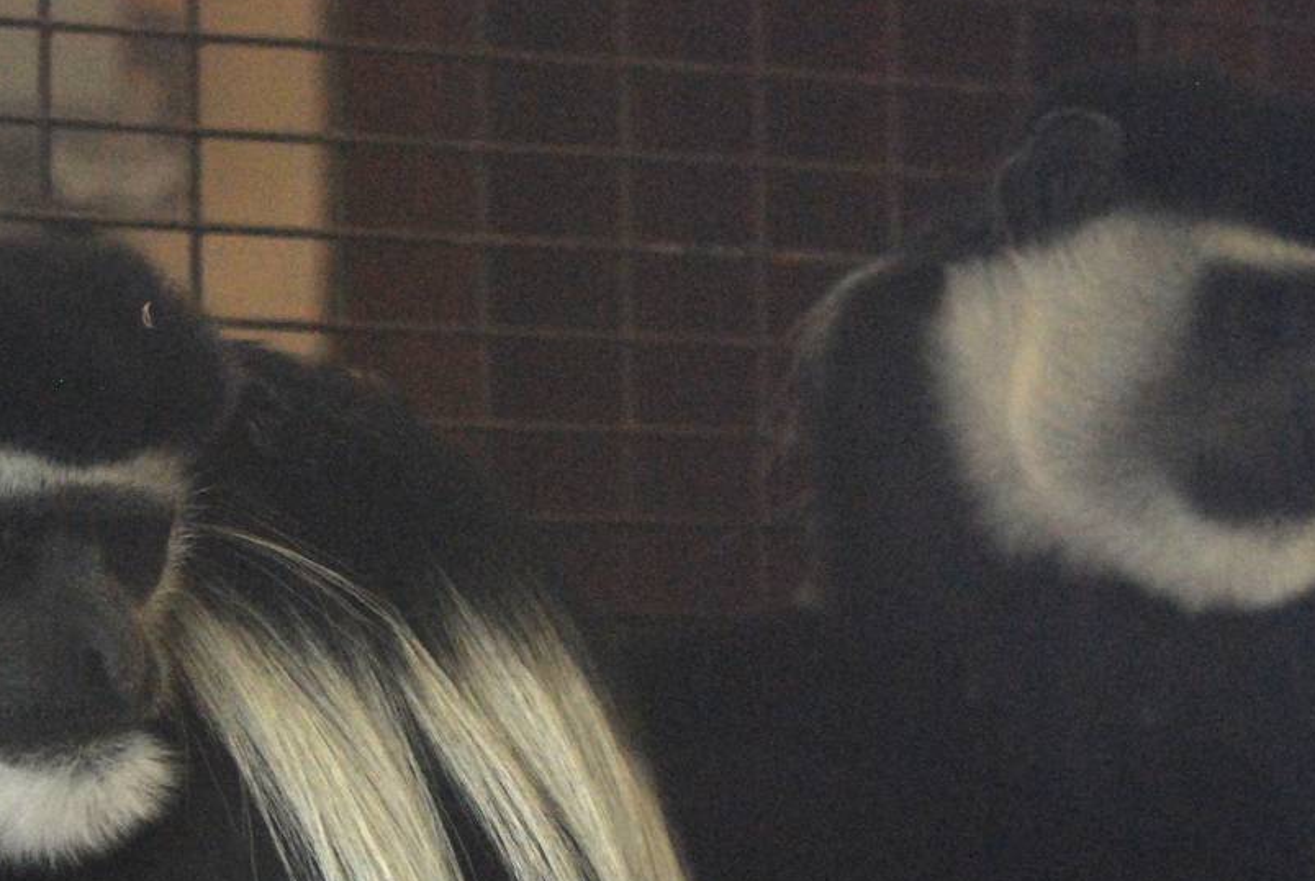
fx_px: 8523
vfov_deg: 5.9
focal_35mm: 233
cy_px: 757
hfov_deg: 8.8
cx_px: 406
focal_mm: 78
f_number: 4
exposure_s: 1/160
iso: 1600
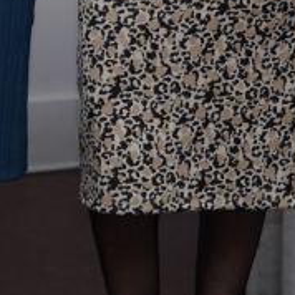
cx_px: -491
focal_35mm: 286
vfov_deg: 6.1
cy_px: -75
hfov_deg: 5.8
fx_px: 2758
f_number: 5
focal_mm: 46
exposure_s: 1/100
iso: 500
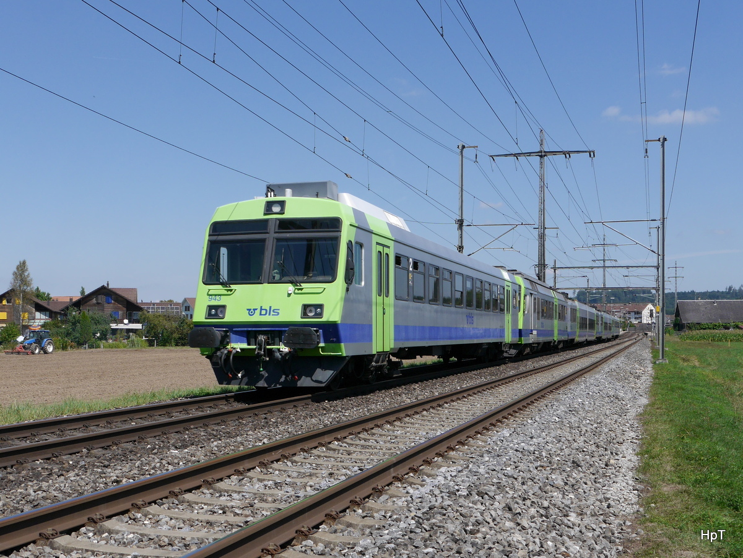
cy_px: 279
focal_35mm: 32
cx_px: 372
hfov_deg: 56.8
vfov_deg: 44.2
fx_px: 687
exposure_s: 1/500
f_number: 8
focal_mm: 16
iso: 160
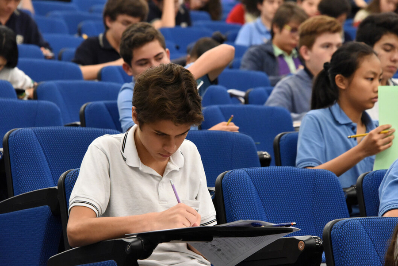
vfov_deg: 7.2
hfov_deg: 10.8
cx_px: 199
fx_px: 2101
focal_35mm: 190
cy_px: 133
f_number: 8
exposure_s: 1/125
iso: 6400
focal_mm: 190
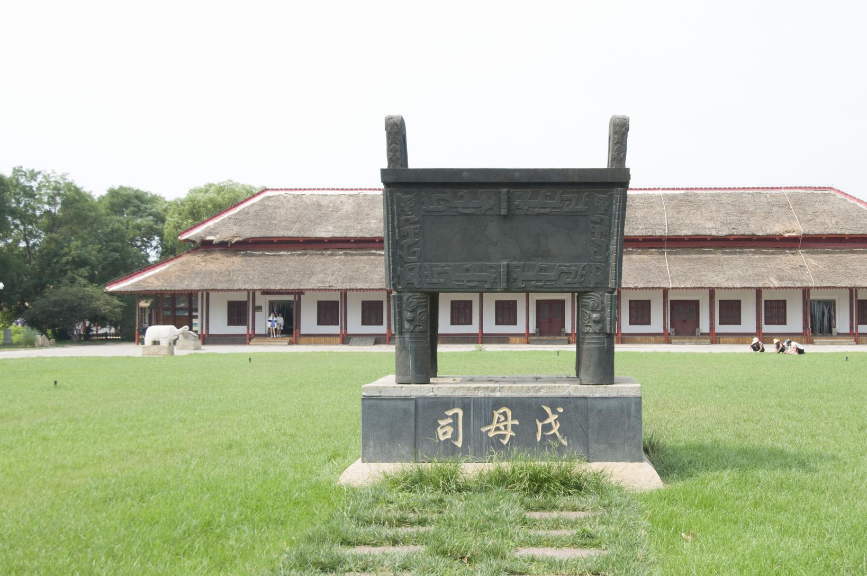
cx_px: 496
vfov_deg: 29.8
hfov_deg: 43.5
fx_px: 1082
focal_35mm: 45
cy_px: 298
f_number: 8
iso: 900
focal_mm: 24
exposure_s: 1/1000
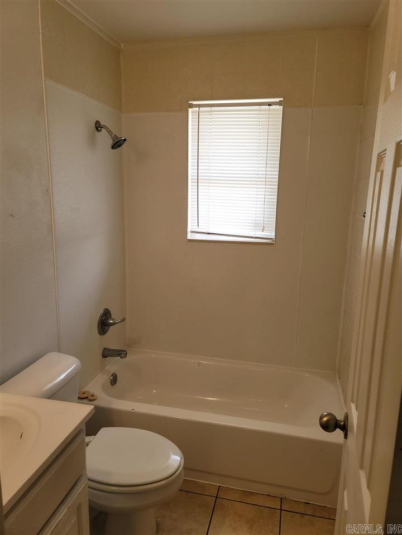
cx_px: 201
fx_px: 387
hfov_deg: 54.9
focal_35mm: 25
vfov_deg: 69.4
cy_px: 268
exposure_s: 1/119
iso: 64
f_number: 1.8
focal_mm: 7
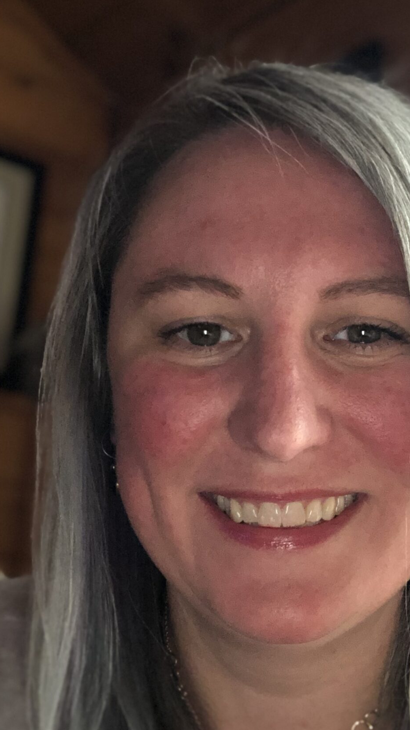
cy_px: 374
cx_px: 257
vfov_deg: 38.5
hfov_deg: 22.2
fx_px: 1044
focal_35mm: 54
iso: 250
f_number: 2.2
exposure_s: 1/16
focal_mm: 2.87
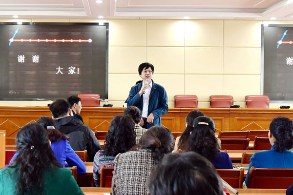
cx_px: 146
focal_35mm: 21
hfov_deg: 81.2
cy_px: 98
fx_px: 171
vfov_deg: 59.5
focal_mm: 21
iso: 800
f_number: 4.5
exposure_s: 1/80
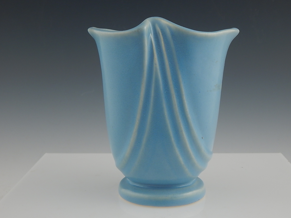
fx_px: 446
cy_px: 101
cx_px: 158
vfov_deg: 27.5
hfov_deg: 36.1
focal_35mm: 53
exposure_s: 1/50
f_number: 3.7
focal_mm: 8.6
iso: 125
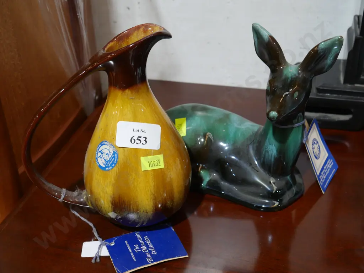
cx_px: 182
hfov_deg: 39.6
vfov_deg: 30.3
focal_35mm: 48
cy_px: 136
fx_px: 505
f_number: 5.2
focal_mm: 24
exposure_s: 1/60
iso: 640
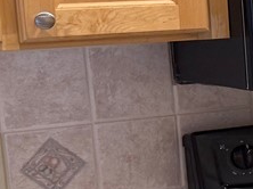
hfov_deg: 8.4
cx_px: 892
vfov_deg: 8.6
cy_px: 122
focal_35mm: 173
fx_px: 1263
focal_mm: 6.76
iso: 125
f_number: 1.78
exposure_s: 1/60
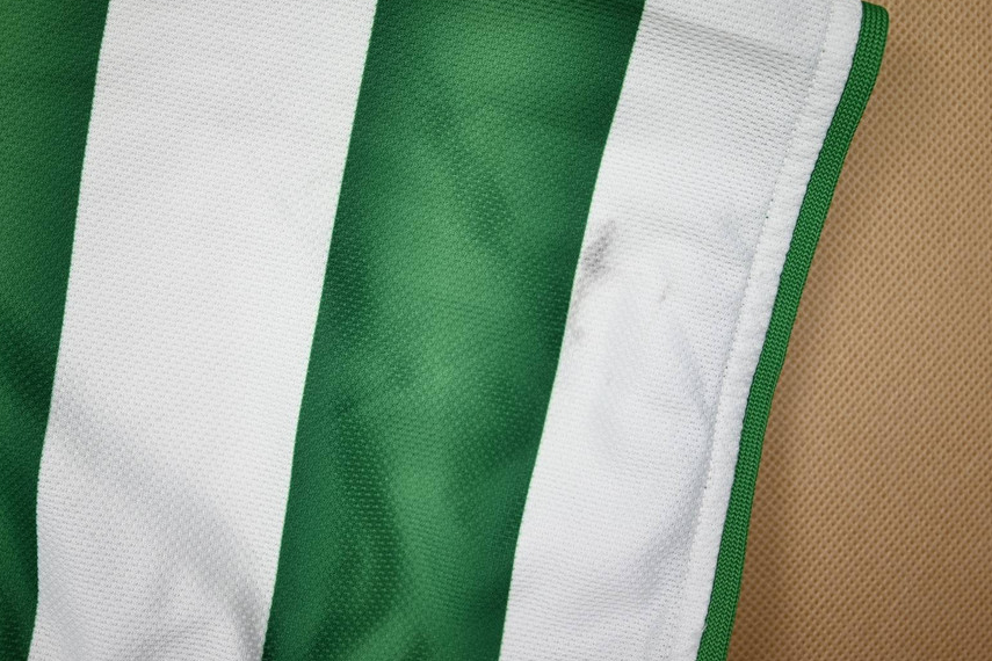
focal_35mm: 41
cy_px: 318
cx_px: 446
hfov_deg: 47.3
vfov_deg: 32.6
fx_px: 1130
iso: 200
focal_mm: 35
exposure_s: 1/180
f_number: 5
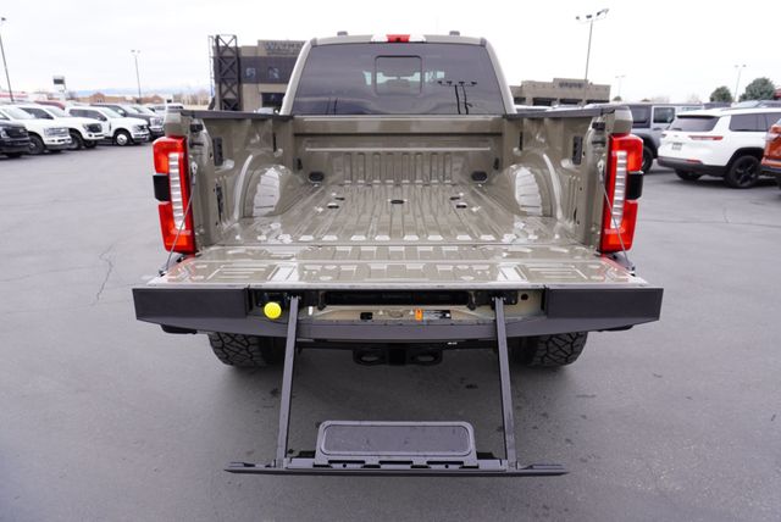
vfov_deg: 53.2
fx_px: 521
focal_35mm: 24
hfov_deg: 73.7
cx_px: 390
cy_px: 261
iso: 100
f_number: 5.6
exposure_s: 1/80
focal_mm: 16
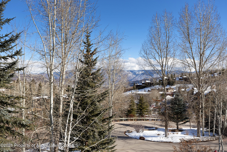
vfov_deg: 37.9
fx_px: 221
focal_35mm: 35
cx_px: 114
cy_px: 76
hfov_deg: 54.4
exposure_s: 1/320
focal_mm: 35
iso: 100
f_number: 8
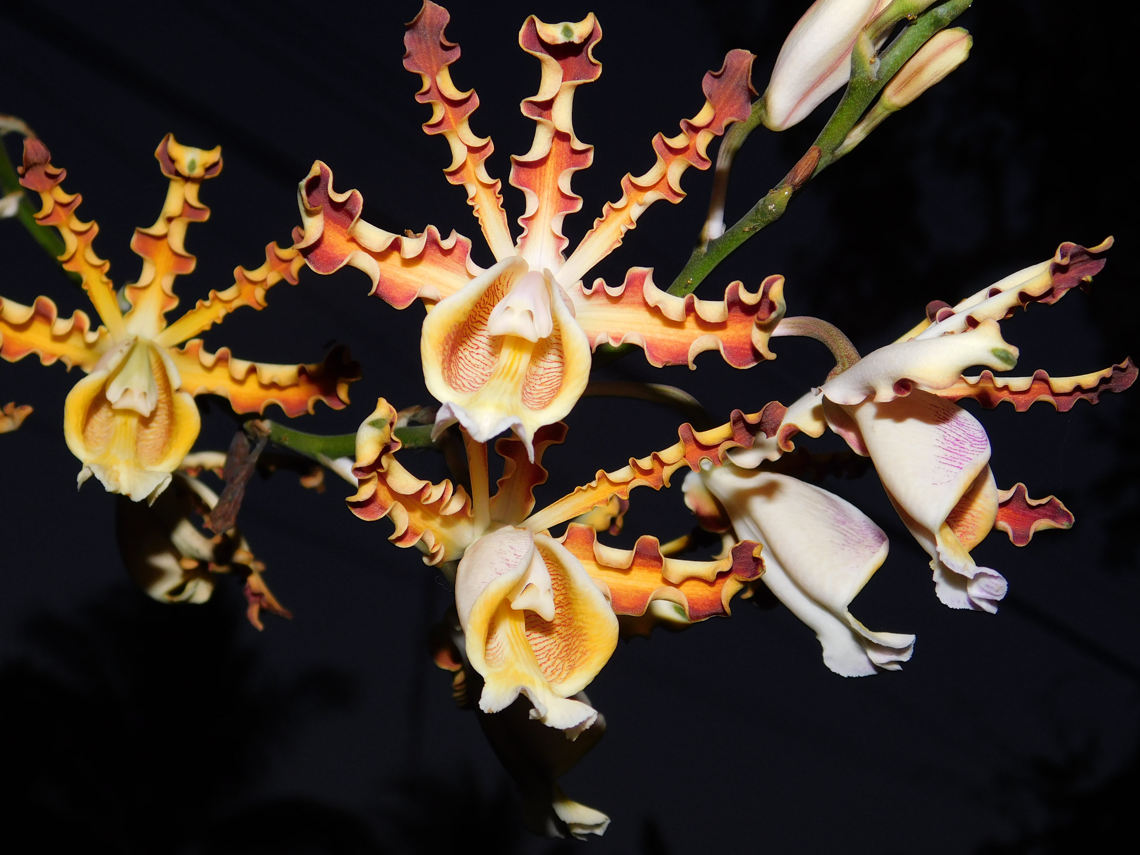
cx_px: 570
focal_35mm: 59
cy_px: 428
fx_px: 1943
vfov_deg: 24.8
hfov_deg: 32.7
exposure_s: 1/30
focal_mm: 10.4
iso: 200
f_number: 8
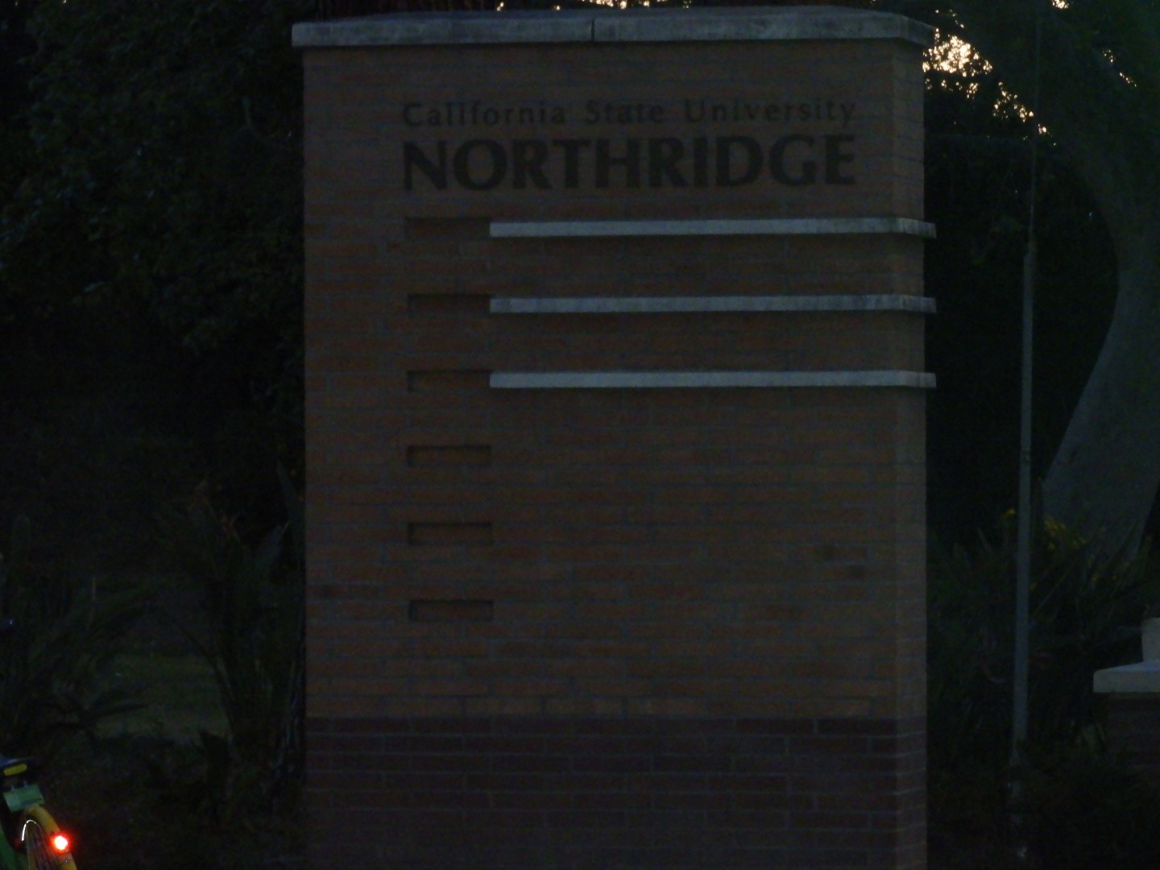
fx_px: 7372
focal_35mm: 220
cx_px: 580
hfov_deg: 9.0
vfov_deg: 6.8
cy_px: 435
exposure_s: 1/60
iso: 1600
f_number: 5.3
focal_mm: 39.4
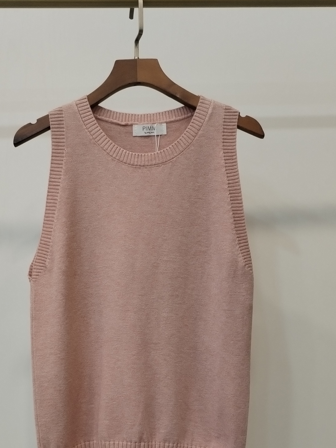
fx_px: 634
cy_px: 351
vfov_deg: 37.7
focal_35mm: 49
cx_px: 136
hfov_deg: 29.6
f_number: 1.8
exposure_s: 1/50
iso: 217
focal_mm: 4.75
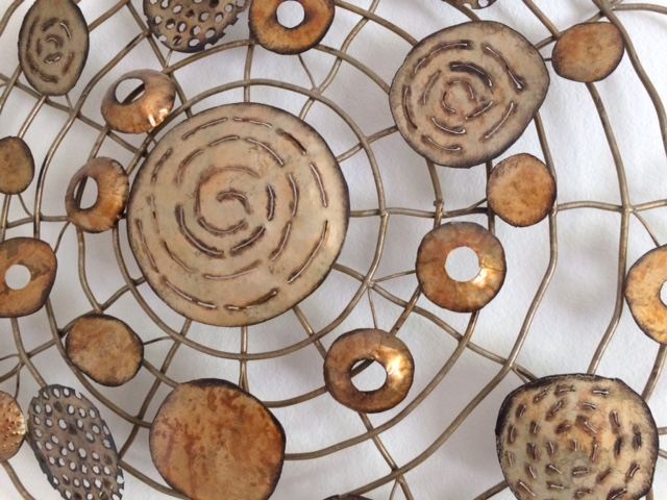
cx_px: 334
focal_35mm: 29
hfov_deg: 61.7
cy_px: 250
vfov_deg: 48.2
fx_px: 559
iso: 250
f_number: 2.2
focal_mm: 4.15
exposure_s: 1/30
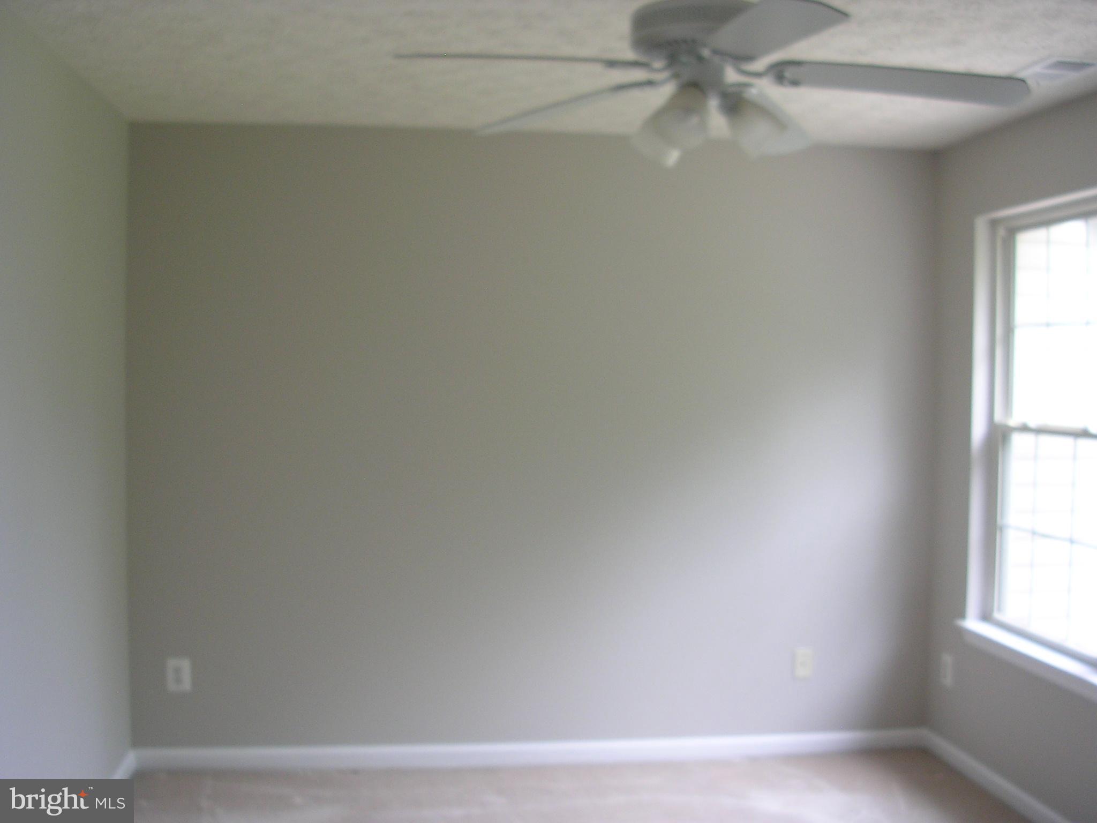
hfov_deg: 49.0
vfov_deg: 37.7
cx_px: 548
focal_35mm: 38
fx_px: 1204
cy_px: 412
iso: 50
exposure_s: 1/37.7
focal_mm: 5.8
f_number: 2.8
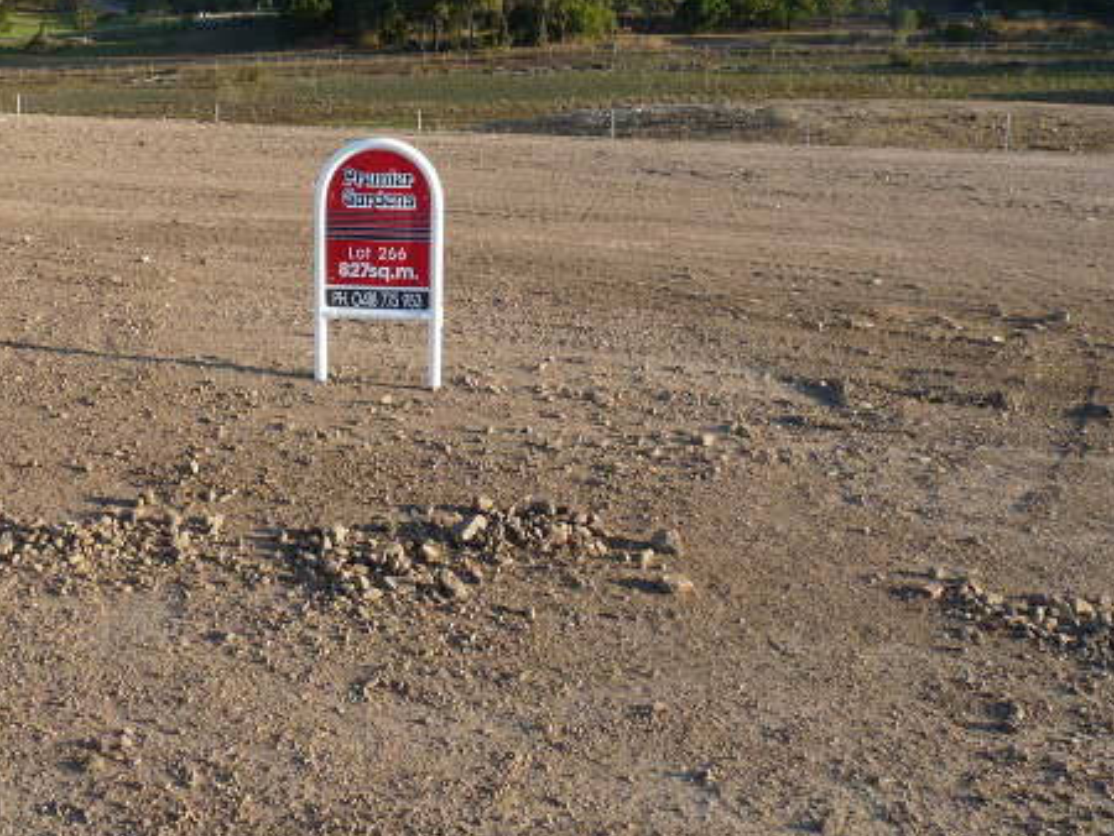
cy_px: 267
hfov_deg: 35.3
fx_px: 1739
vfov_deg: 26.9
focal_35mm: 54
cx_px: 413
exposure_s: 1/200
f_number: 5
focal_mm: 4.8
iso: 100
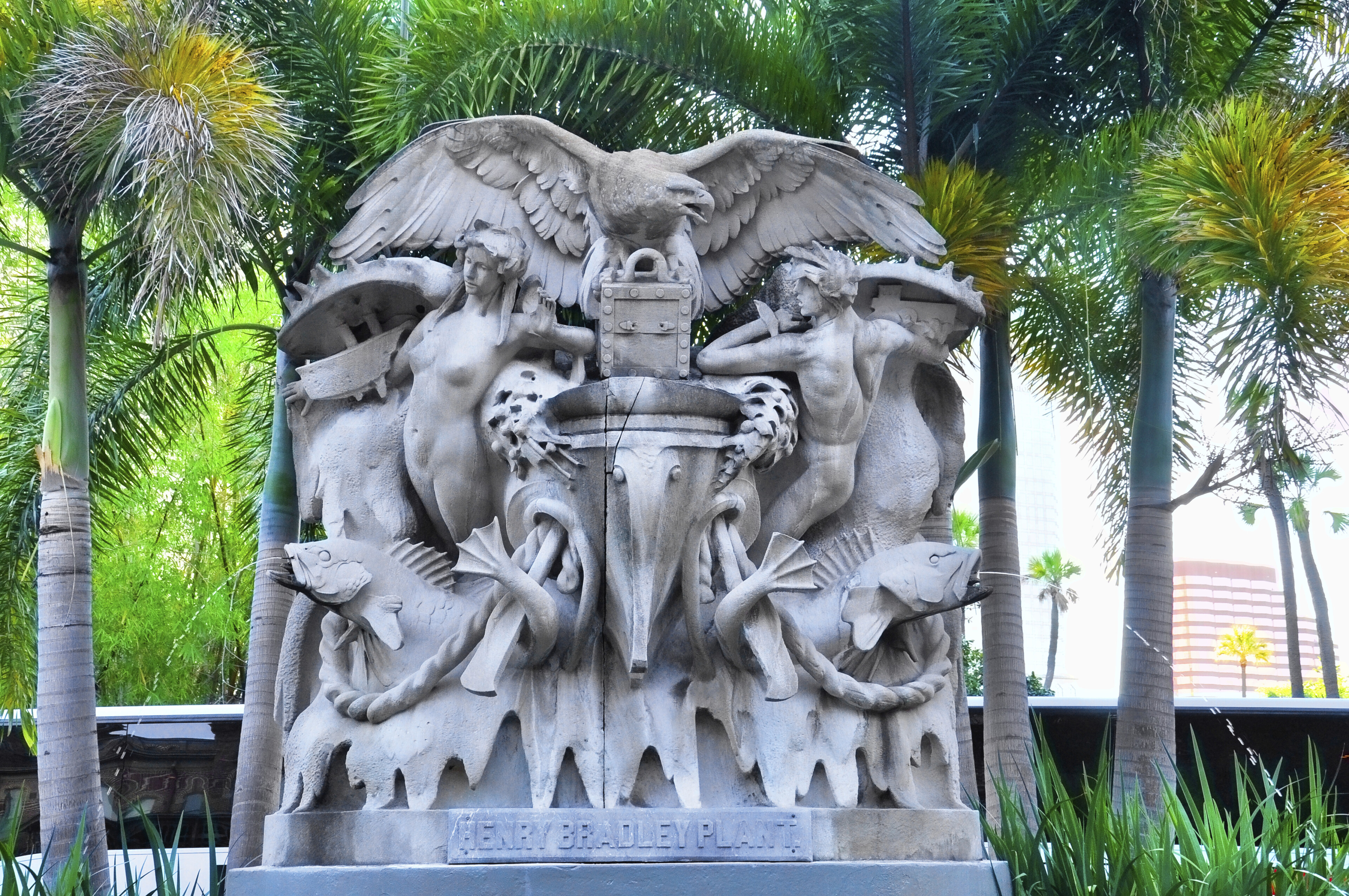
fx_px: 1909
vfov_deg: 26.4
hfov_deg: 38.9
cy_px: 448
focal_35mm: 51
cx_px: 674
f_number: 8
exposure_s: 1/160
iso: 640
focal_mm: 34
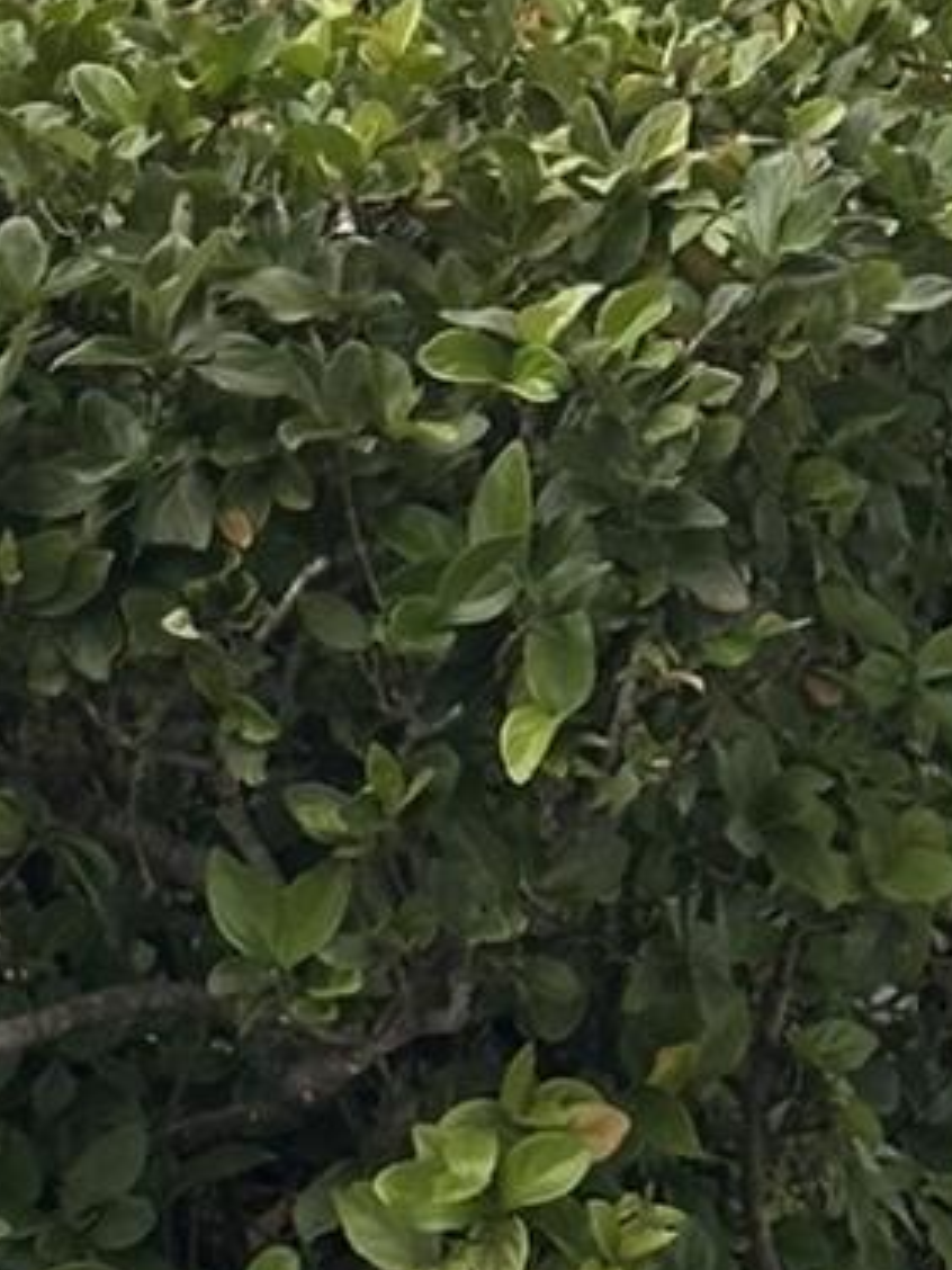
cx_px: -466
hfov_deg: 5.8
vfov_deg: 7.6
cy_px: -763
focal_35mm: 255
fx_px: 9351
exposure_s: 1/1613
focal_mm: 6.86
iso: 64
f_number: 1.78
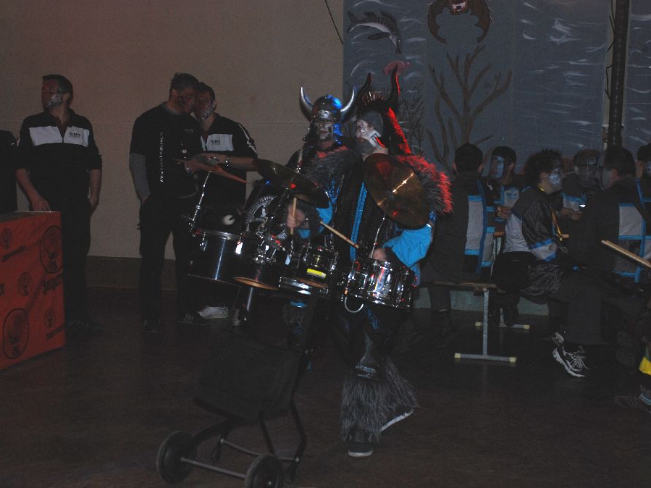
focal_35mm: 58
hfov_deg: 33.5
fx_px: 1082
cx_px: 316
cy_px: 243
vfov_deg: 25.4
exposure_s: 1/60
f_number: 4.5
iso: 200
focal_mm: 35
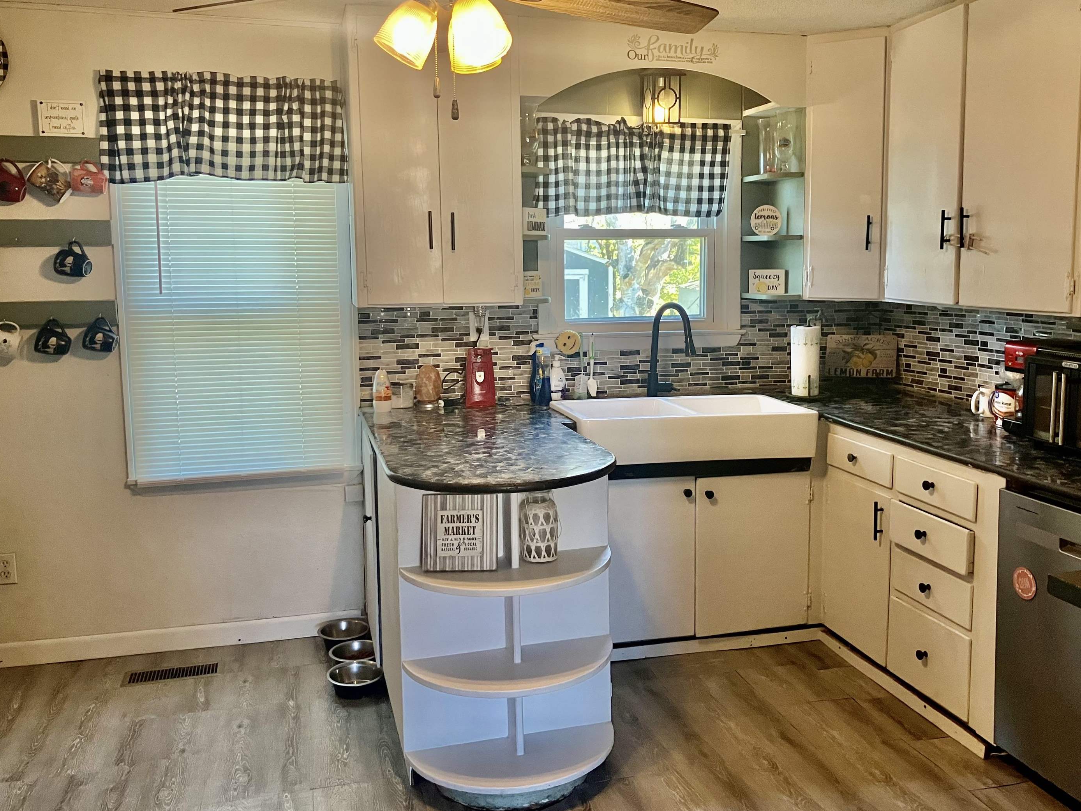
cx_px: 577
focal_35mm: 31
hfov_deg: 58.3
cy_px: 374
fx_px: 968
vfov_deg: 45.4
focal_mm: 3.99
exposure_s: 1/60
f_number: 1.8
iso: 160
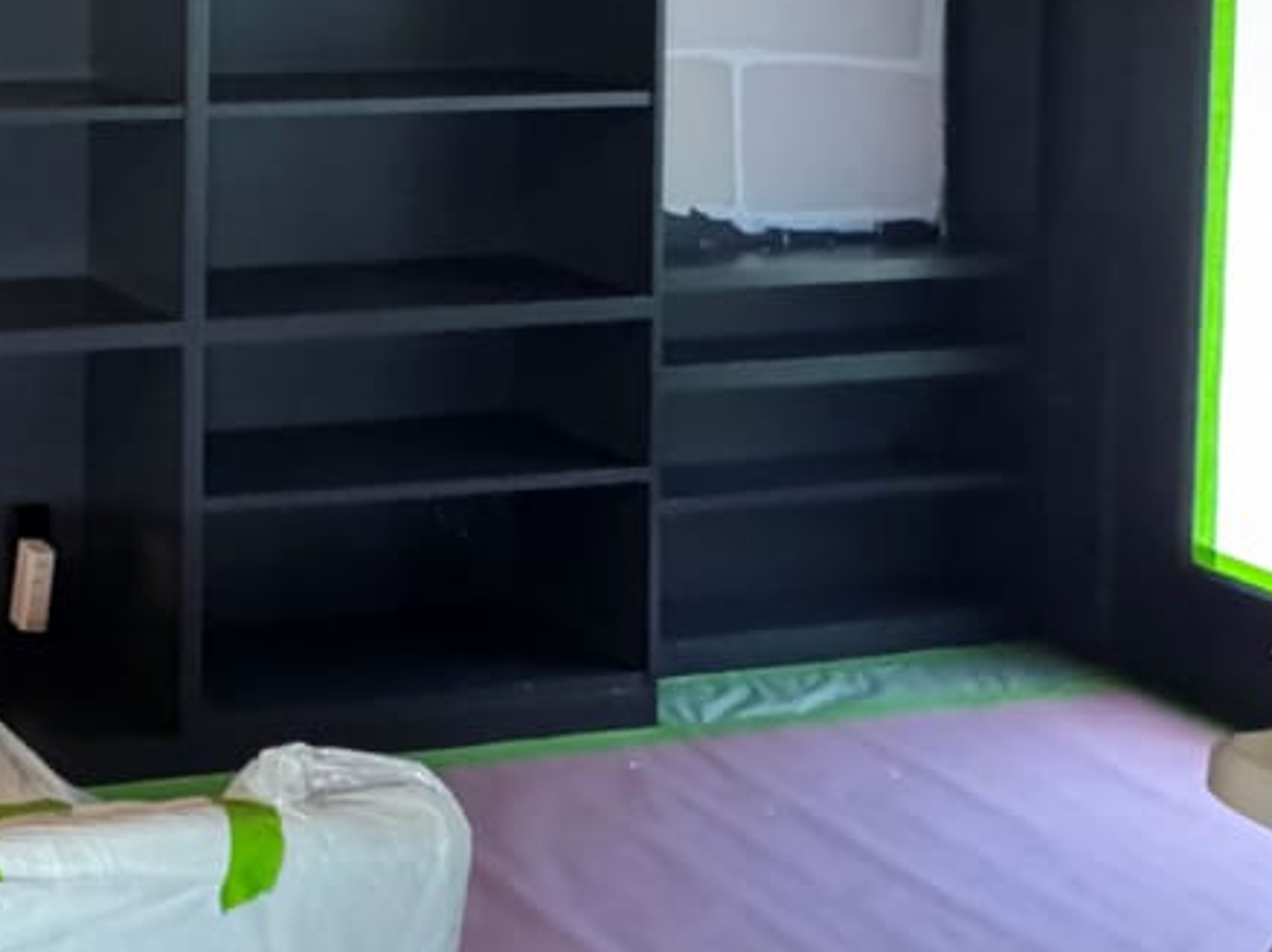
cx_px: -560
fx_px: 1763
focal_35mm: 48
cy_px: -176
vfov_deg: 26.9
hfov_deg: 28.5
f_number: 2.2
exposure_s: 1/60
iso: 1000
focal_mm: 2.22
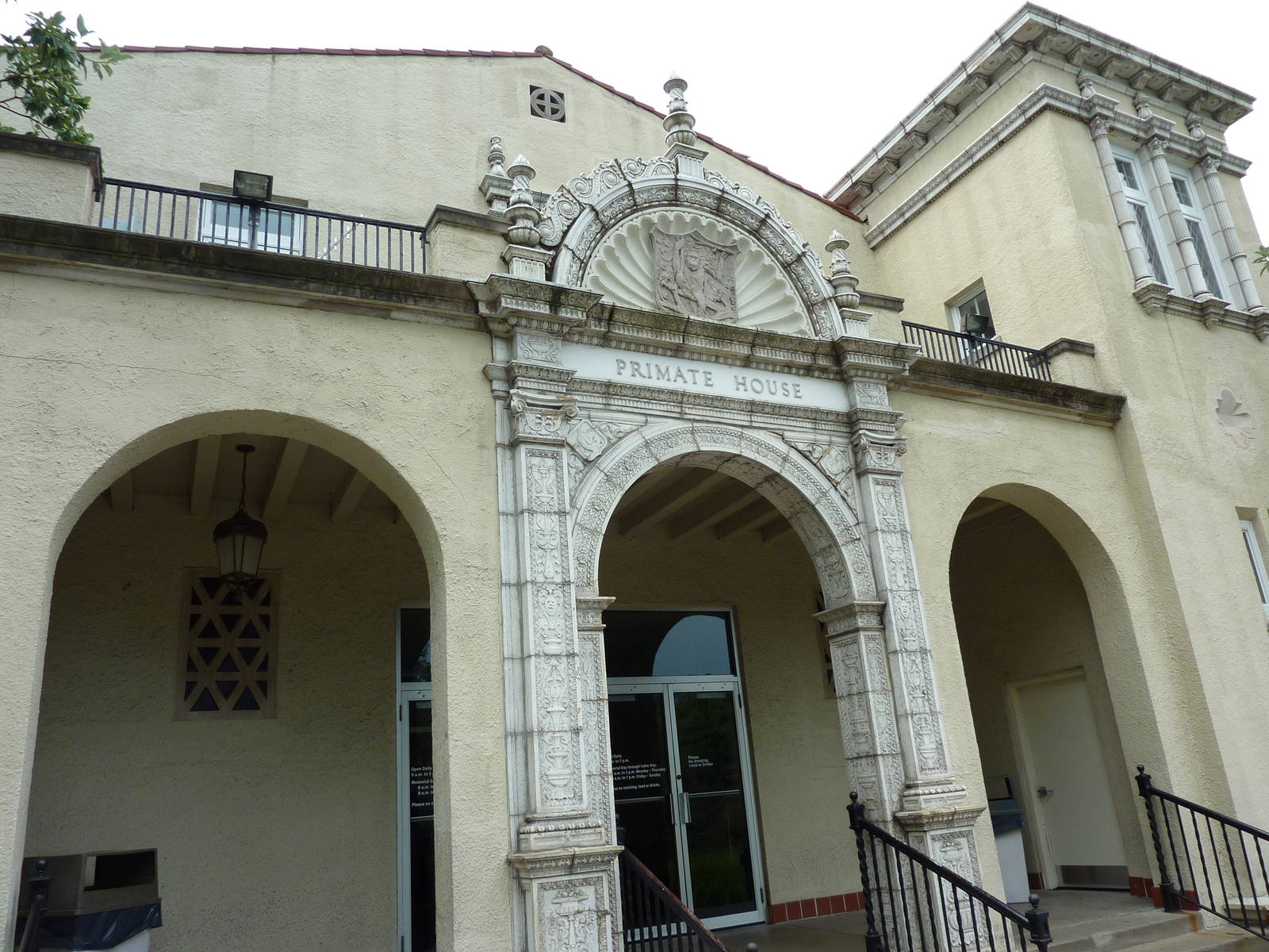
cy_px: 476
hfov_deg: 69.4
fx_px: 916
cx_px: 634
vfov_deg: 54.9
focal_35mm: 25
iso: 100
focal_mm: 4.1
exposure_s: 1/500
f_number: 3.3
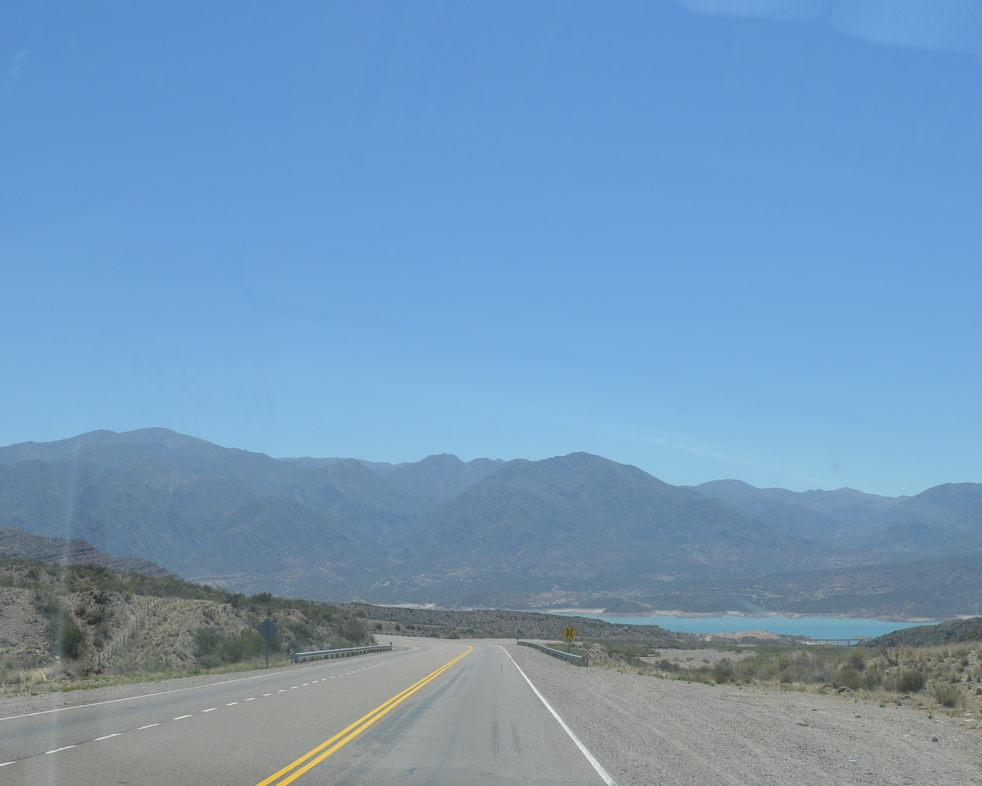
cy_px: 421
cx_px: 471
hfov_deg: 38.0
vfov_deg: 30.8
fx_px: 1424
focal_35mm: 49
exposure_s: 1/320
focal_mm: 22
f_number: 9
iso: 100
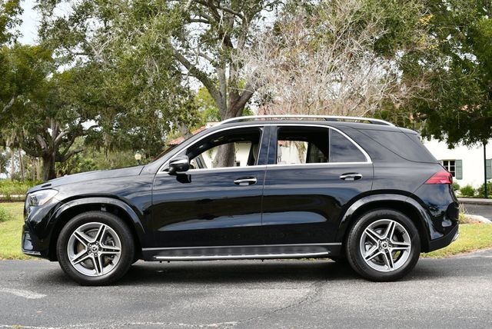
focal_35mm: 46
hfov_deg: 42.7
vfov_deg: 29.3
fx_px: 629
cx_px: 246
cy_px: 164
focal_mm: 23
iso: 200
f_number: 5.6
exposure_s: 1/250
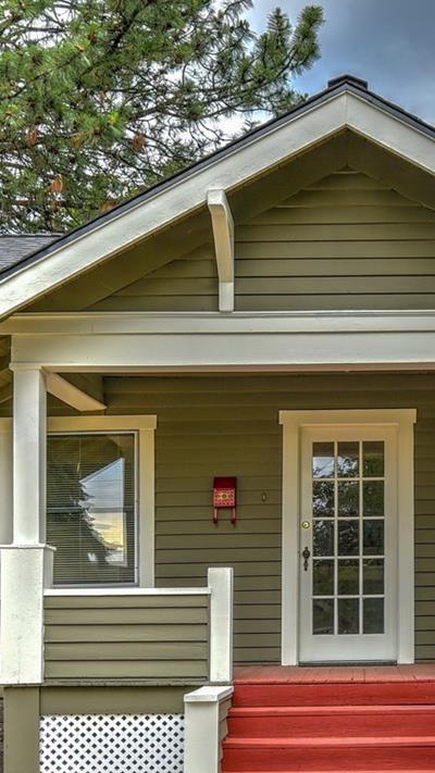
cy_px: 501
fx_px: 861
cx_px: 328
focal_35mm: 42
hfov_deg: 27.9
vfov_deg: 47.7
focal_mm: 19
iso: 100
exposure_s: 1/90
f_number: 8
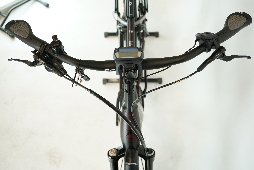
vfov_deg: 30.5
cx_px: 127
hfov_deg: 44.5
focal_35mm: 44
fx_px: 310
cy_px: 85
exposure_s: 1/200
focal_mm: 44
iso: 1600
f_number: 5.6
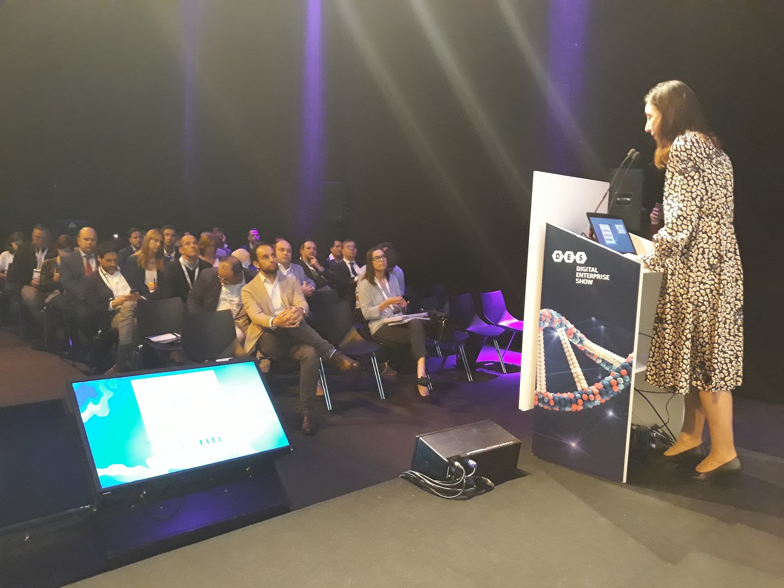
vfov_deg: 51.4
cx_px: 392
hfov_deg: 65.3
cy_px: 294
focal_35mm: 27
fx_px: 612
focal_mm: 3.71
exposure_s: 1/20
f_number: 1.7
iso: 500
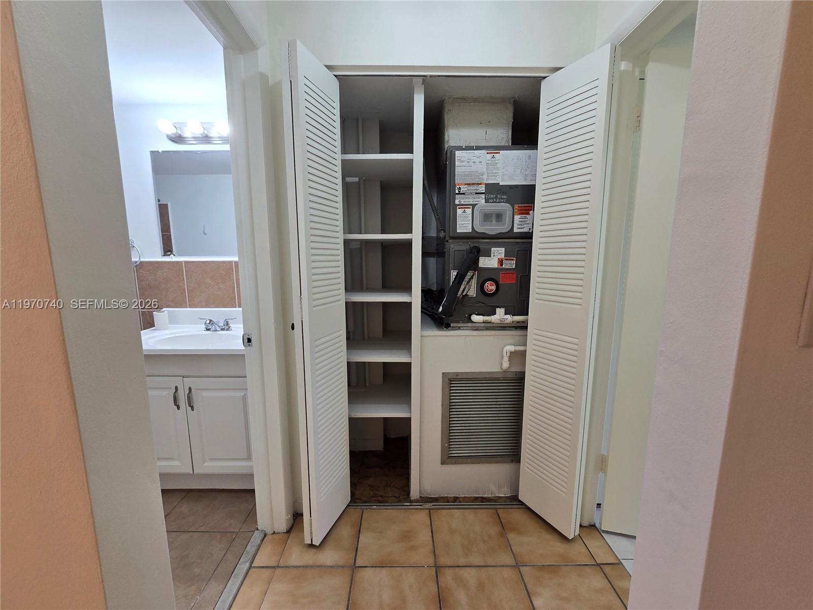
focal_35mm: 13
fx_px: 305
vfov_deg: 89.9
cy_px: 305
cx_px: 406
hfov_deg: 106.2
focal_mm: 2.2
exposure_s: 1/120
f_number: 2.2
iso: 64
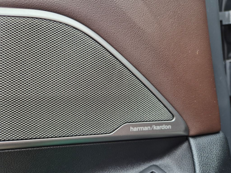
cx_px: 116
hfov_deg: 73.9
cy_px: 86
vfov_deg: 58.9
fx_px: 153
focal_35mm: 23
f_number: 1.8
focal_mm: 5.4
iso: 250
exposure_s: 1/100
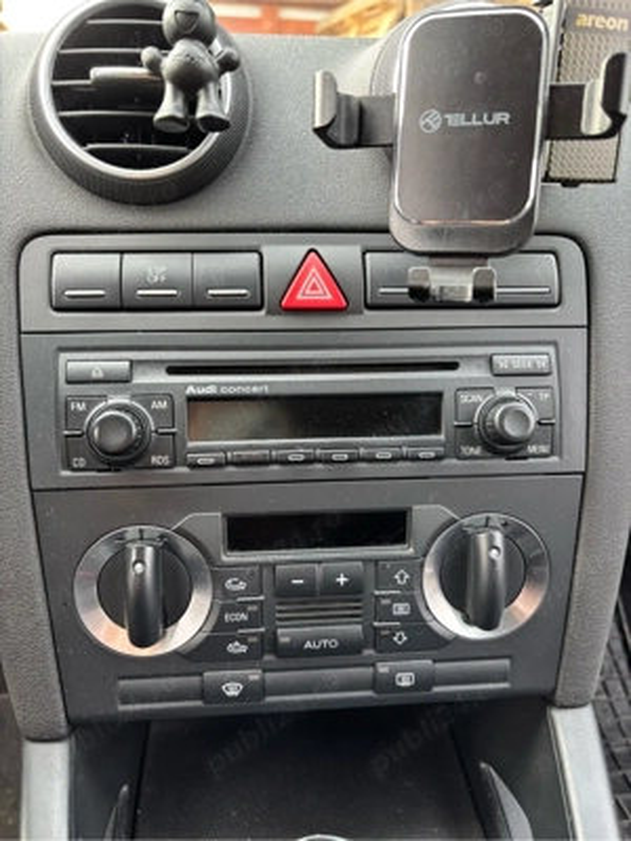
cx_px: 316
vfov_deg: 67.3
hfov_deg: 53.1
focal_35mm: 26
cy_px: 420
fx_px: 632
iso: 125
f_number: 1.6
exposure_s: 1/121
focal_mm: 5.96
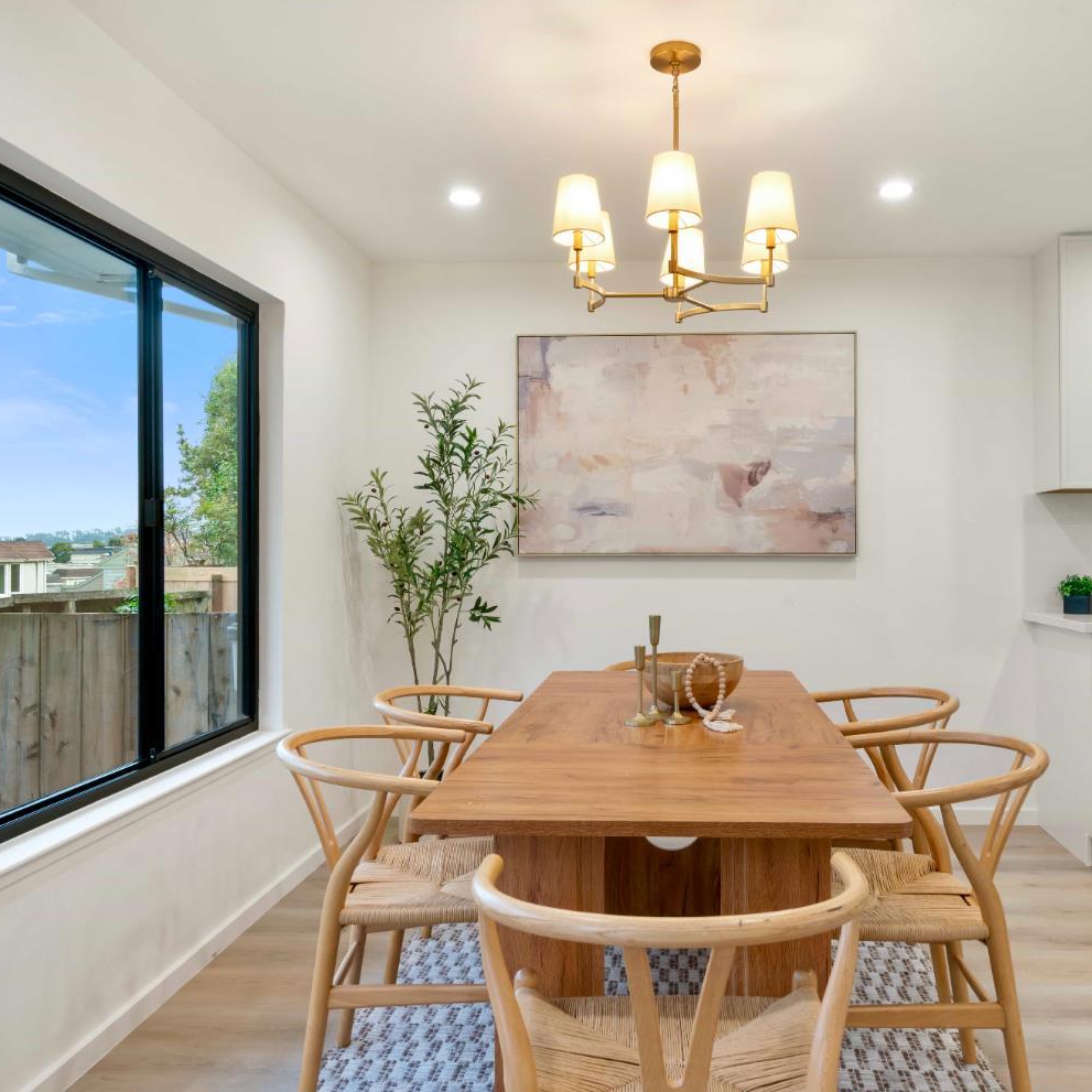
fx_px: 964
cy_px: 542
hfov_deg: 58.6
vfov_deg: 59.1
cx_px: 657
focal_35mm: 27
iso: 400
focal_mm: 21
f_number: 13
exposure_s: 1/3
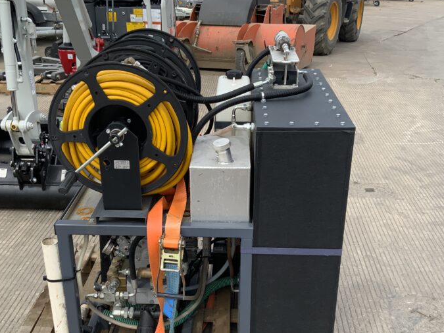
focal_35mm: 44
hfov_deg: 43.0
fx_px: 564
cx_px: 225
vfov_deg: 32.7
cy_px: 204
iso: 16
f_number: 1.8
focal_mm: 3
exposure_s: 1/978
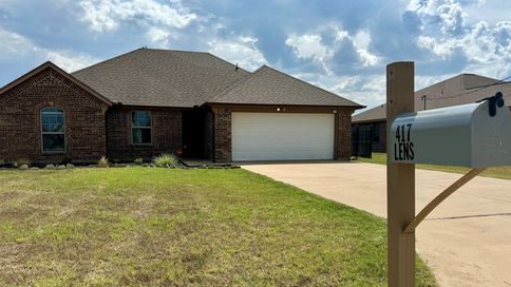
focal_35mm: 27
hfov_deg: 69.9
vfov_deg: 42.7
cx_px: 252
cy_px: 165
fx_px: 366
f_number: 1.78
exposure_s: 1/9009
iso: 80
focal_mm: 6.76
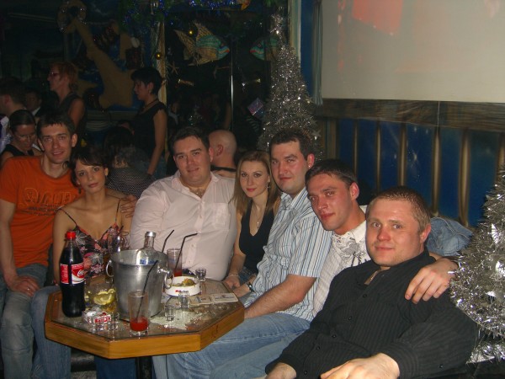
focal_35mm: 38
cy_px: 190
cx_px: 252
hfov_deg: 49.0
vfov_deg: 37.7
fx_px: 554
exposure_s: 1/60
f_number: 2.8
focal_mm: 7.9
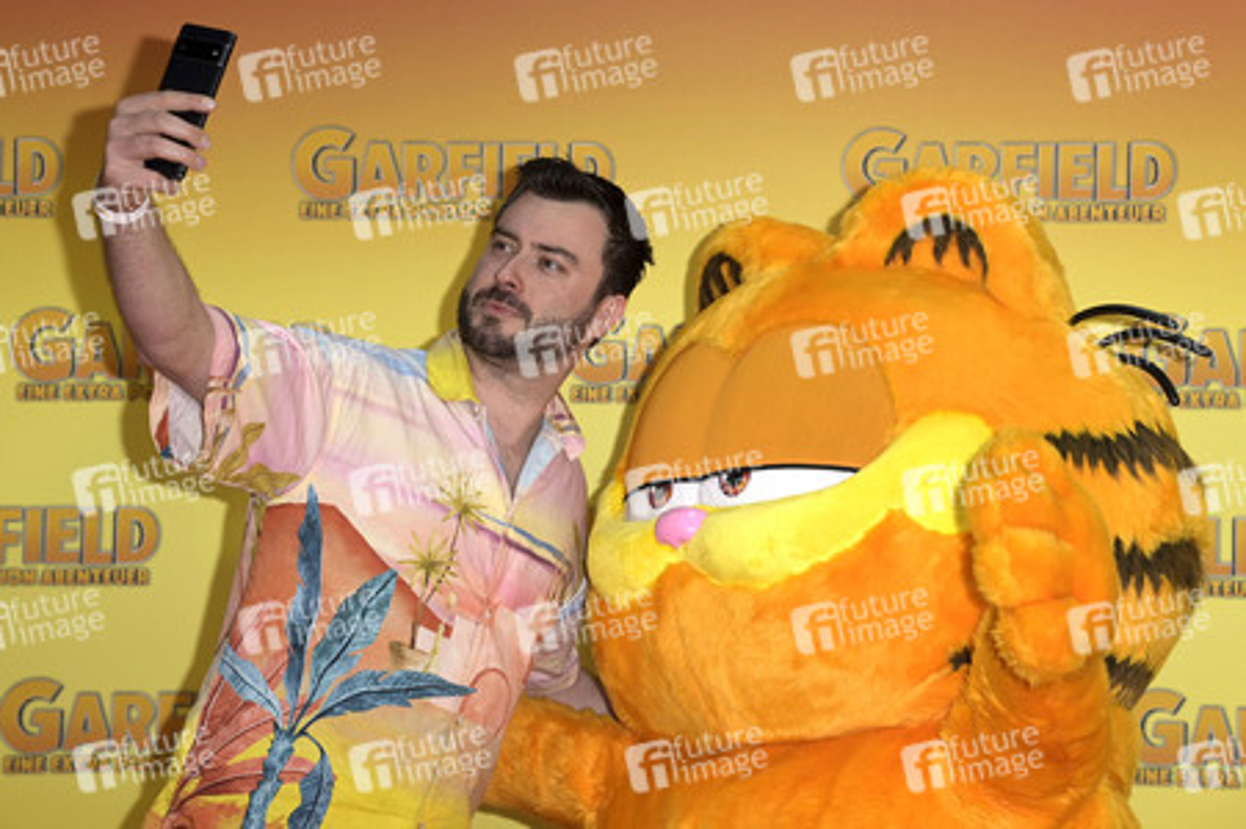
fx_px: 2974
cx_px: 623
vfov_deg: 15.9
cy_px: 414
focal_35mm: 86
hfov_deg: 23.7
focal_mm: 86
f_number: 5.6
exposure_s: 1/250
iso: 640
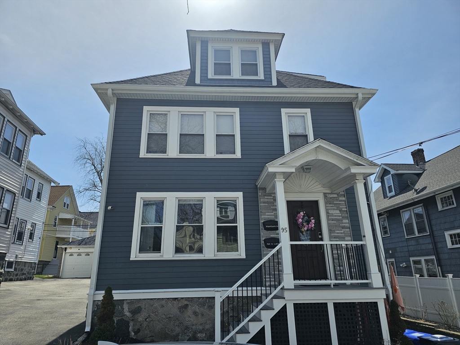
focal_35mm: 23
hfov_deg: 73.9
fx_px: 306
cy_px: 172
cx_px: 230
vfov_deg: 58.9
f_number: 1.7
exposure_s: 1/1139
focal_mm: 6.3
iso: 10
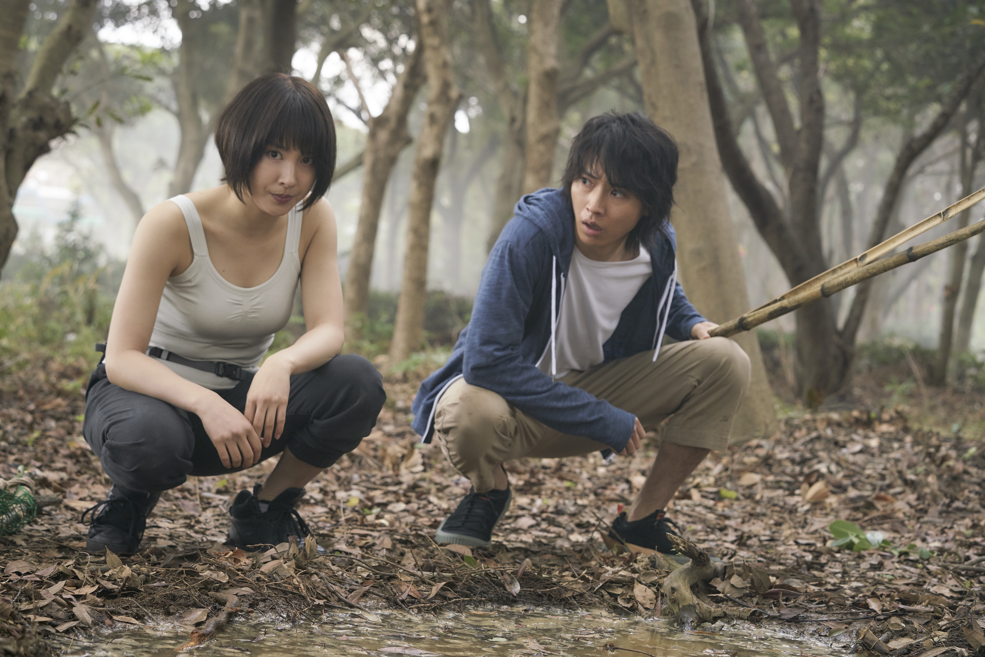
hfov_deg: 28.8
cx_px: 492
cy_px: 328
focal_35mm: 70
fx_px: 1915
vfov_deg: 19.5
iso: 800
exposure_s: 1/250
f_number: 5.6
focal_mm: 70
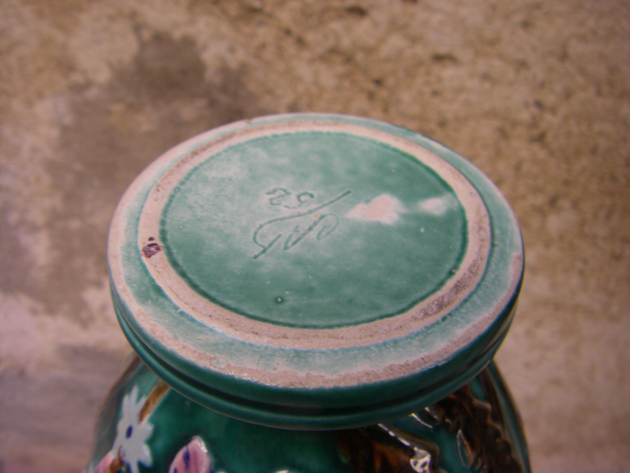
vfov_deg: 37.7
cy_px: 236
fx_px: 692
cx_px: 315
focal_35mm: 38
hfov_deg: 49.0
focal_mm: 6.3
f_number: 3.5
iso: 64
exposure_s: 1/50
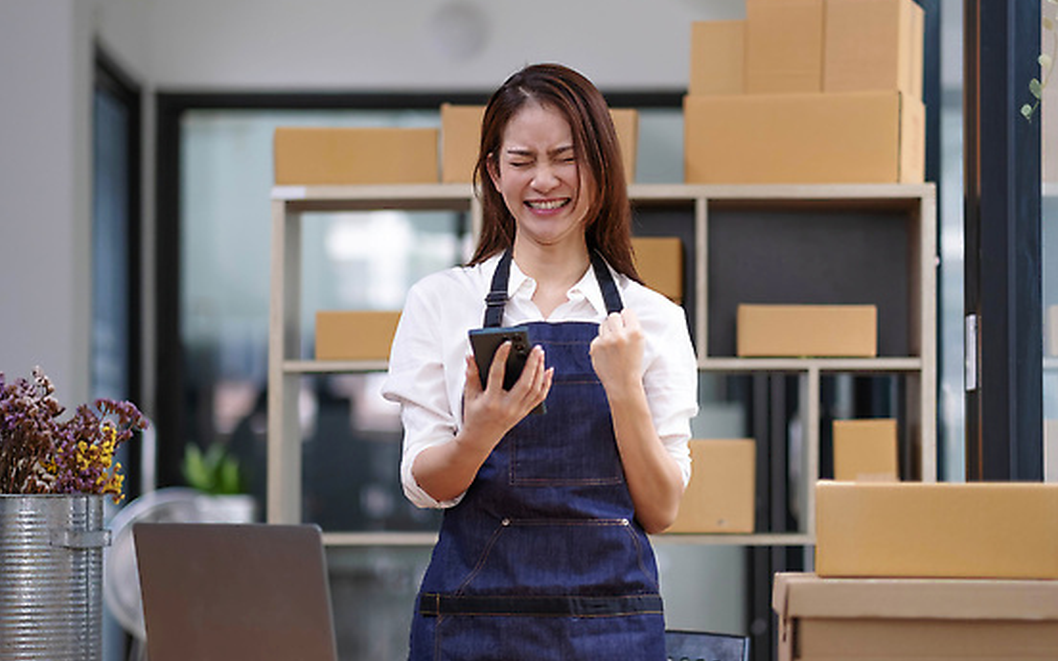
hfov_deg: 22.3
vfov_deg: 14.1
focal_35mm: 93
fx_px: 2682
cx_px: 544
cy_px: 339
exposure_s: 1/220
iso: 320
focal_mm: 56
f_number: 1.2
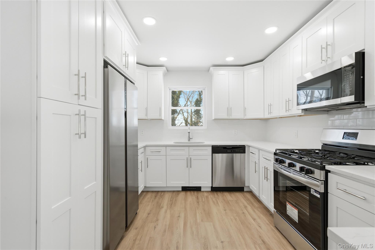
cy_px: 125
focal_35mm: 16
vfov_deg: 73.7
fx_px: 167
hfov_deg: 96.8
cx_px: 188
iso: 500
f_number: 8
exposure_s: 1/2000
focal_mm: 16
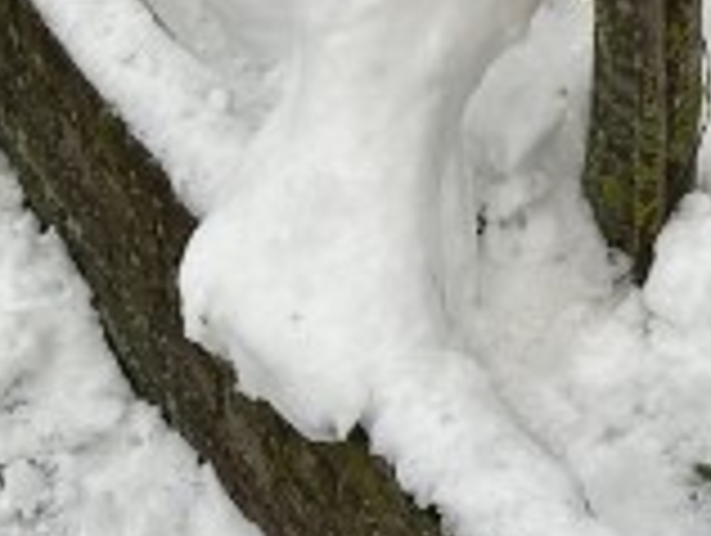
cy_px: -482
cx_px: 675
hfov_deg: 19.7
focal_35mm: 97
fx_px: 1995
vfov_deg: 13.4
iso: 64
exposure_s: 1/121
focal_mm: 6.86
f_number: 1.78
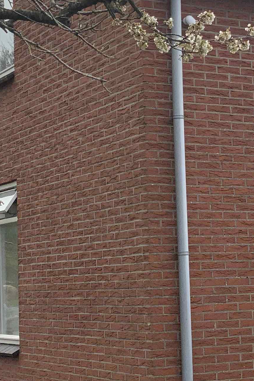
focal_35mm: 94
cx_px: 141
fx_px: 995
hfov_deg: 14.5
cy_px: 205
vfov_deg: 21.7
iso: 16
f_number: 1.8
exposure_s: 1/1786
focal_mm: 3
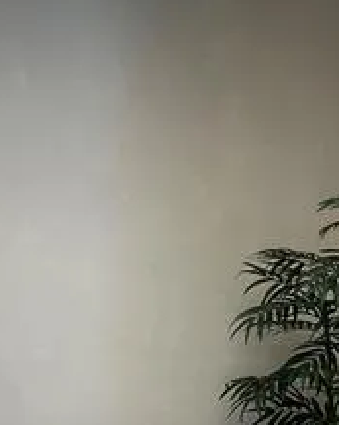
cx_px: 69
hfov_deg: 16.9
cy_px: 470
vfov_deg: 20.3
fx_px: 1131
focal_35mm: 90
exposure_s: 1/120
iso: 80
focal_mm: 5.7
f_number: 1.5
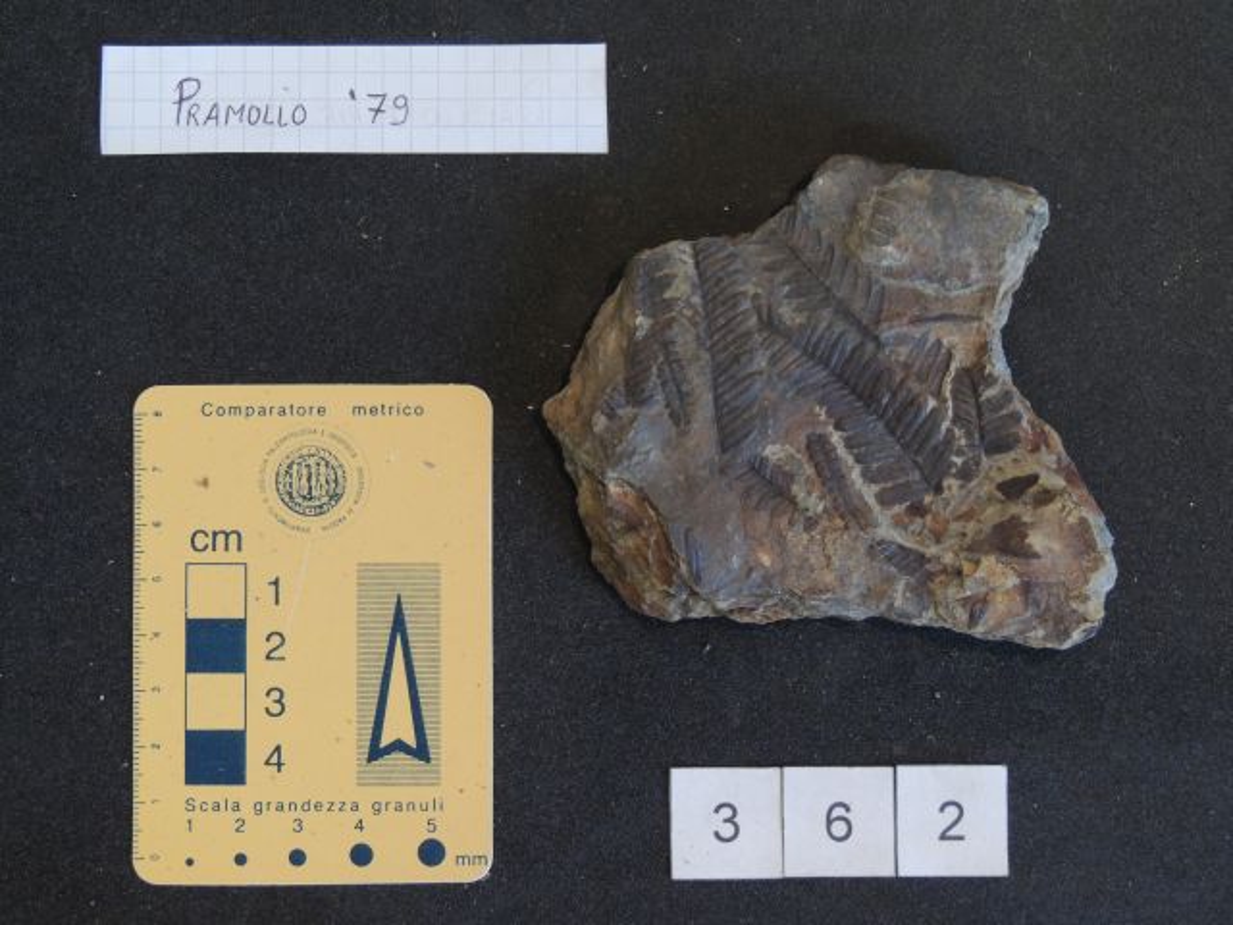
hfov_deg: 18.7
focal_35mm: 105
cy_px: 462
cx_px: 616
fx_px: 3740
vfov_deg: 14.1
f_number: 4.2
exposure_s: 1/30
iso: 400
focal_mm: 18.7
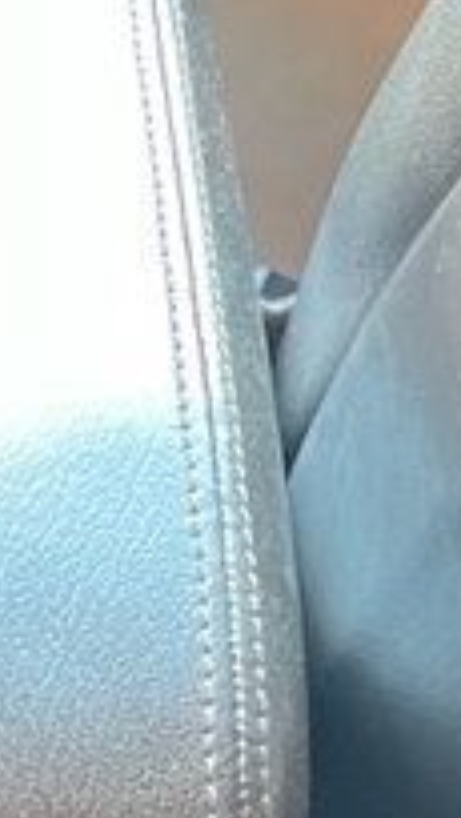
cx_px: -345
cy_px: 1427
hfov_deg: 8.3
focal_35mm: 142
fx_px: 3081
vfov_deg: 13.7
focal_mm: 5.7
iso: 500
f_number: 1.5
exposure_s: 1/47
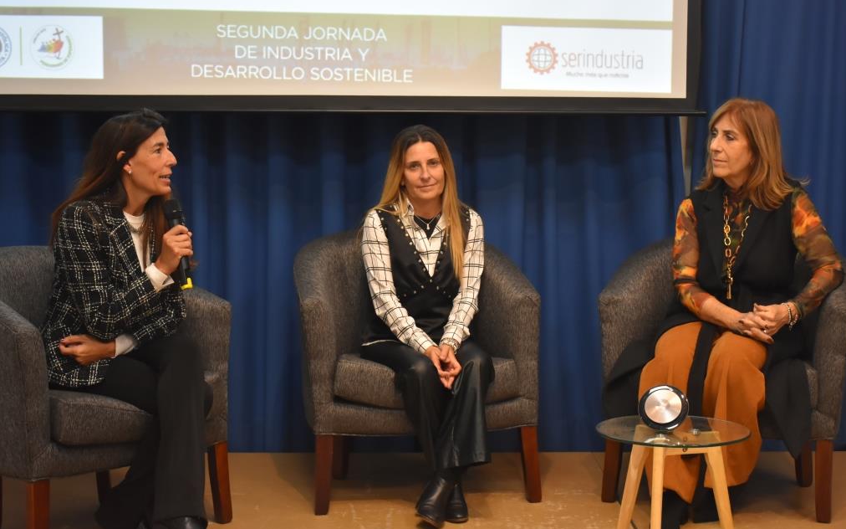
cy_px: 257
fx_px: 1498
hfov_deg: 31.5
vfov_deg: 20.0
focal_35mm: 65
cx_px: 427
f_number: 5
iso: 1600
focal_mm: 42
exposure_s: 1/100
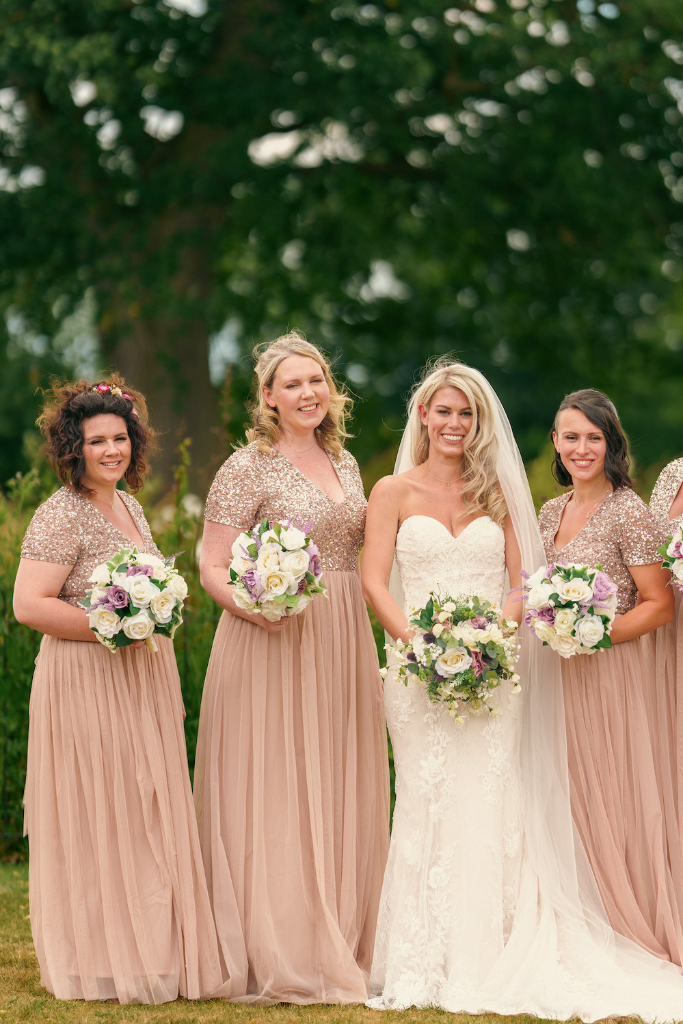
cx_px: 416
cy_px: 524
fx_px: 4922
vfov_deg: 11.9
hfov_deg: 7.9
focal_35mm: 173
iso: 100
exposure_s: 1/3200
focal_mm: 135
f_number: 1.8
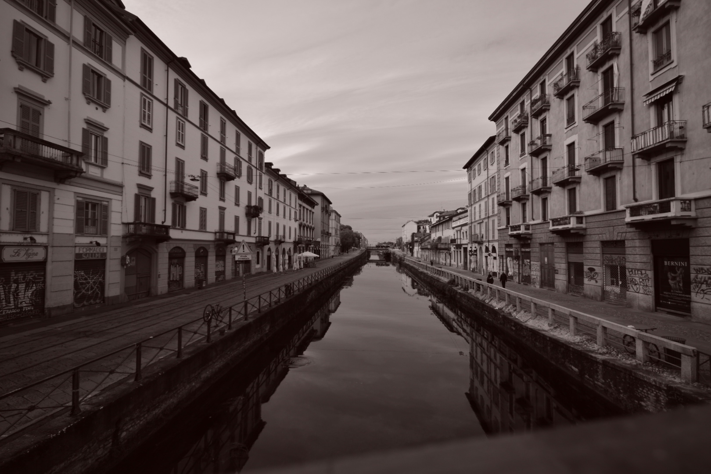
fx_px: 355
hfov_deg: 90.0
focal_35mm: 18
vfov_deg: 67.4
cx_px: 356
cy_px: 237
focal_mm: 12
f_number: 8
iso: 100
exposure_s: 1/160
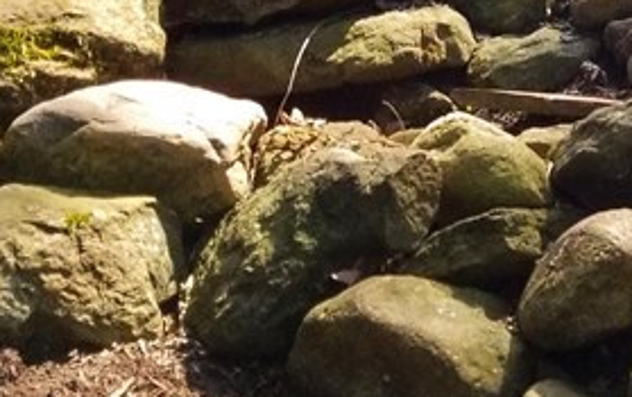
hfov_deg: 19.0
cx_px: 831
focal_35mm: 101
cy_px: -299
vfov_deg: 12.0
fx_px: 1741
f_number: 1.7
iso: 125
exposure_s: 1/1164
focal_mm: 4.25
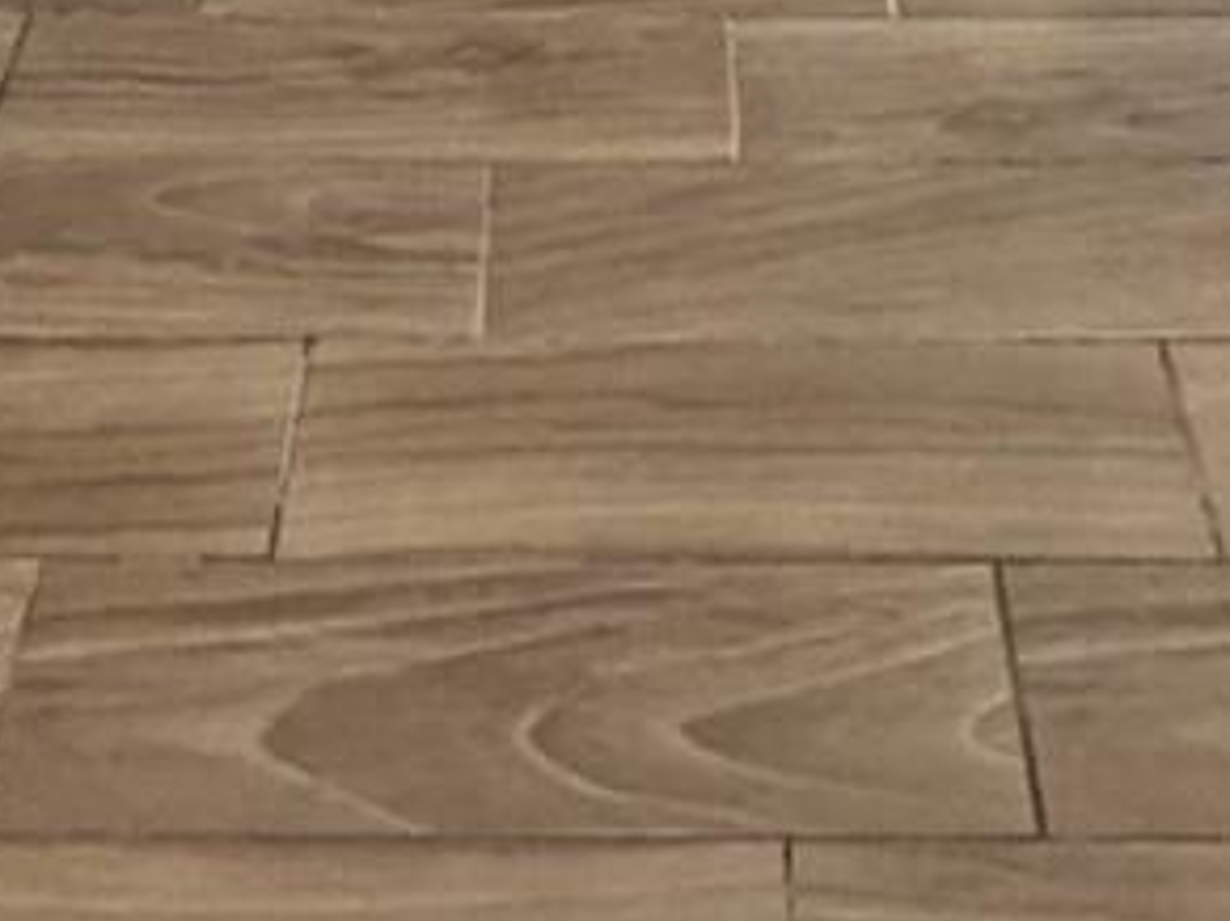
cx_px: 647
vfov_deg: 13.9
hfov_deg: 25.3
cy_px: -1238
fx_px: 2735
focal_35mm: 77
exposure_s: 1/60
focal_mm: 2.22
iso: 320
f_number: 2.2
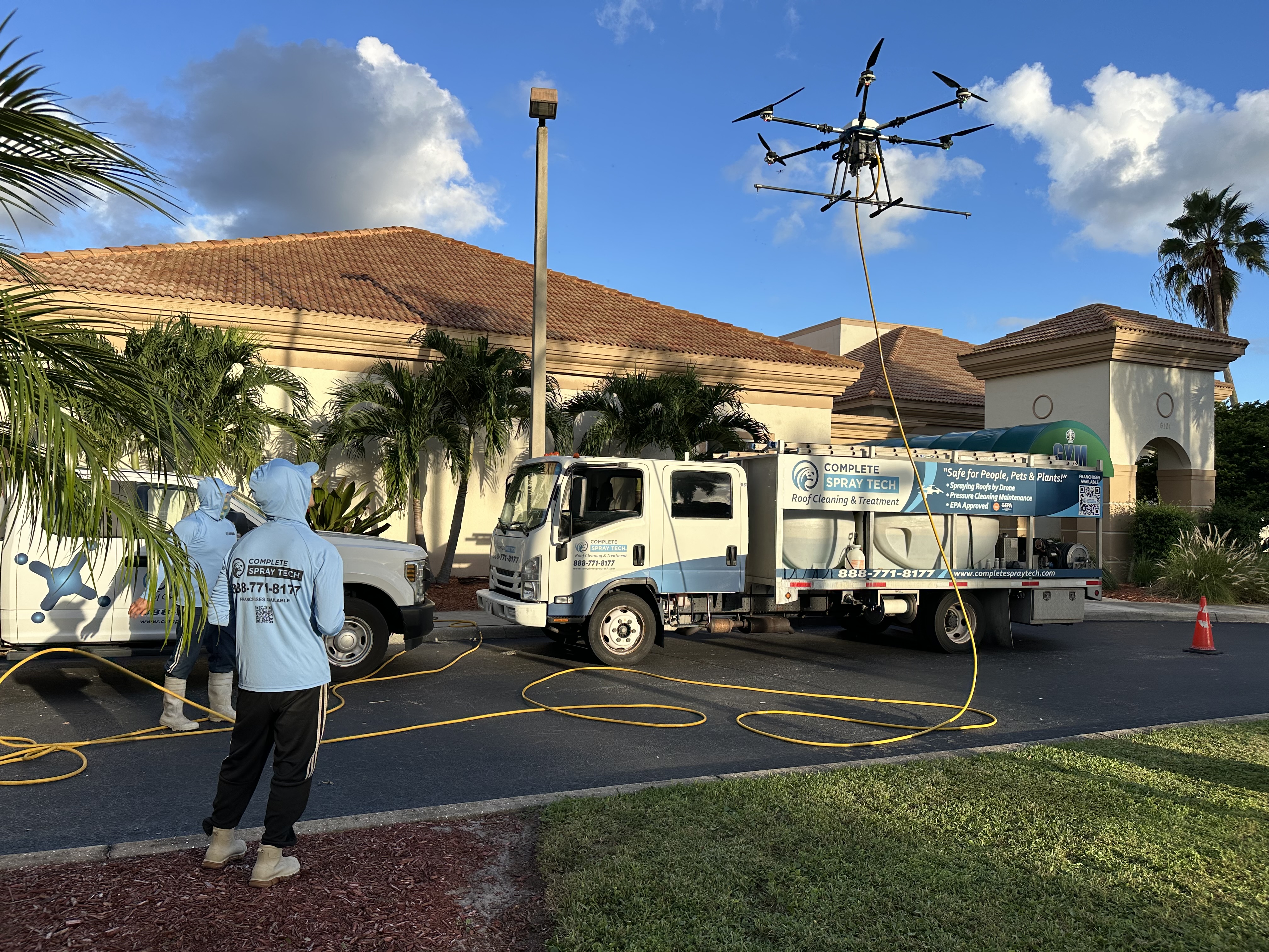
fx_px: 880
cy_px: 476
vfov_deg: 56.8
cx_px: 634
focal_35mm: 24
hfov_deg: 71.6
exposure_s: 1/2299
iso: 80
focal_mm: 6.86
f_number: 1.78
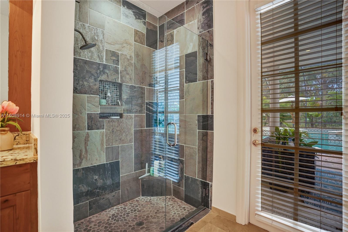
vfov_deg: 73.7
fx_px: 155
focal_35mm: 16
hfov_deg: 96.7
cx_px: 174
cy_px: 116
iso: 800
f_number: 2.8
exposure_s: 1/500
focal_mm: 16
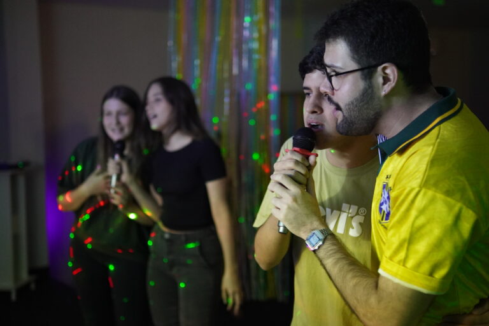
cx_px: 244
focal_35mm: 50
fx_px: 672
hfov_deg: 40.0
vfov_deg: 27.3
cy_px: 163
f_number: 1.4
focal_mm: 33
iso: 2000
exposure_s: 1/100
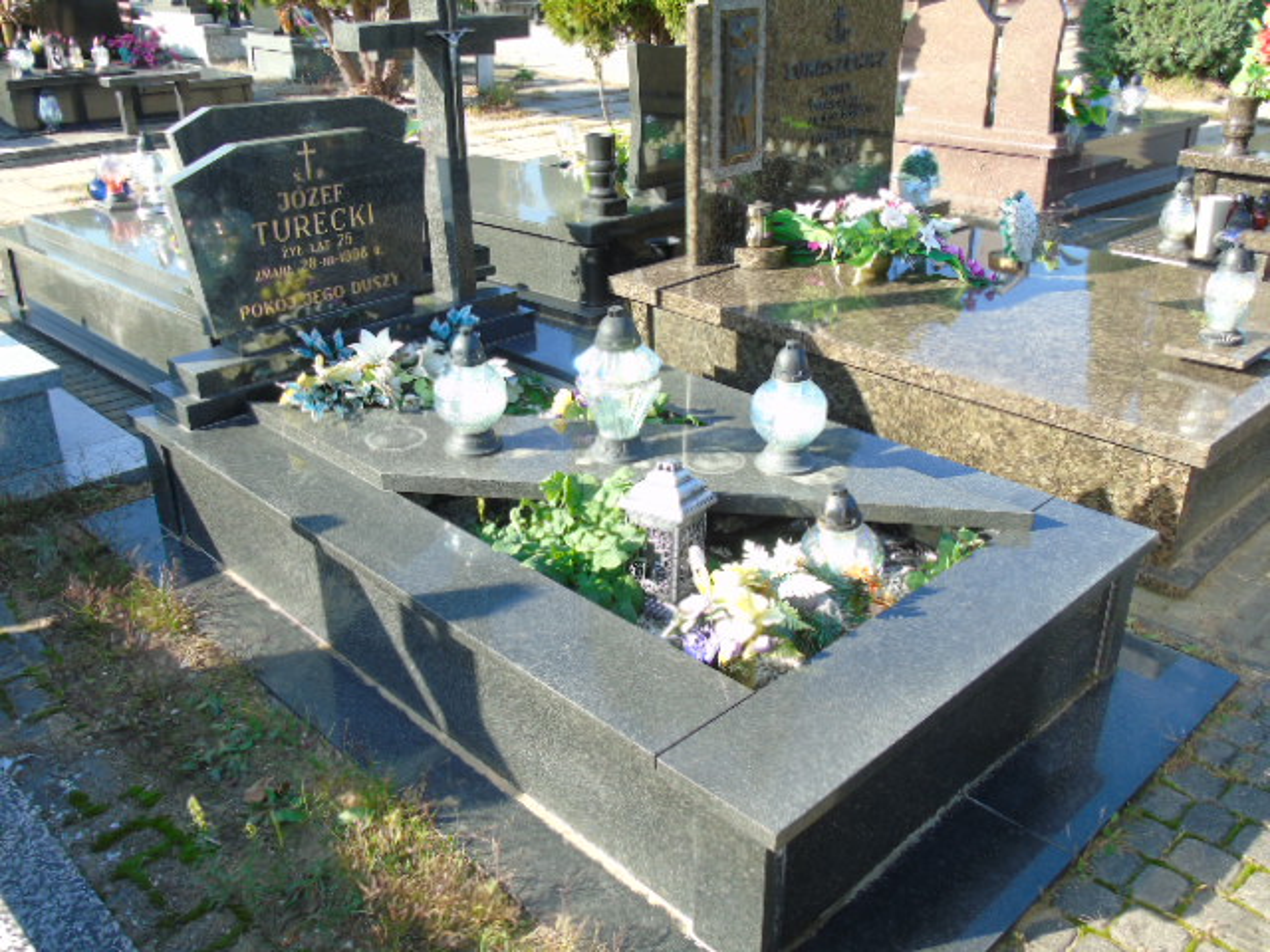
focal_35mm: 29
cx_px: 635
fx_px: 1064
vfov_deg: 48.2
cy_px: 476
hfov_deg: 61.7
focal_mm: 5.2
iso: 80
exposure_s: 1/125
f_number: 3.6
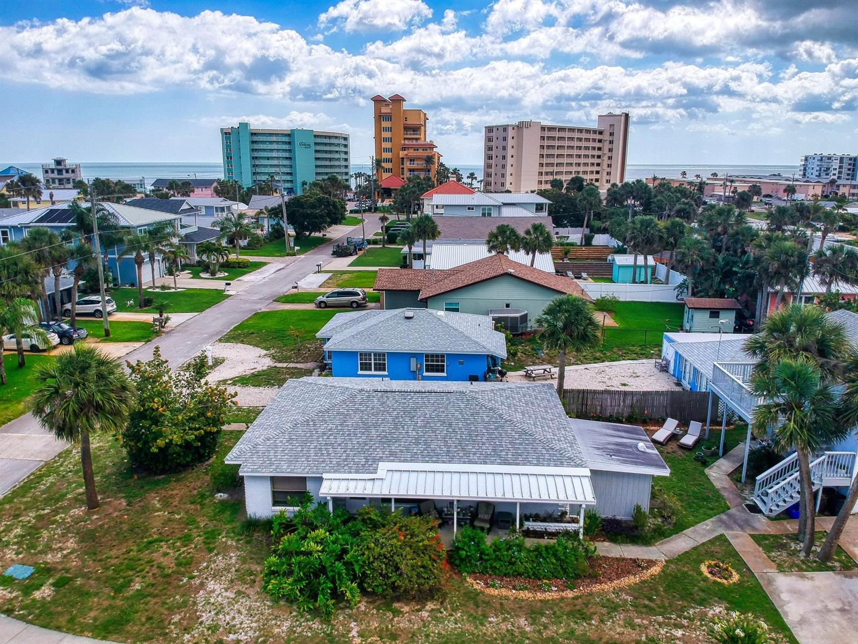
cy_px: 322
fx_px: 620
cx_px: 429
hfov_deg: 69.4
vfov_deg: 54.9
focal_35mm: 25
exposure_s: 1/2500
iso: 101
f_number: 2.6
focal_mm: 4.49
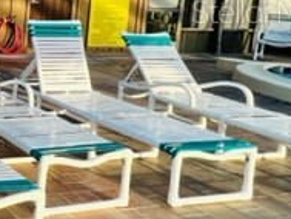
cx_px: -156
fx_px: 370
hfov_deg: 27.6
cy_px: 11
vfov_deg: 31.0
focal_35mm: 44
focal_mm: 1.57
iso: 32
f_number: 1.8
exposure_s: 1/232
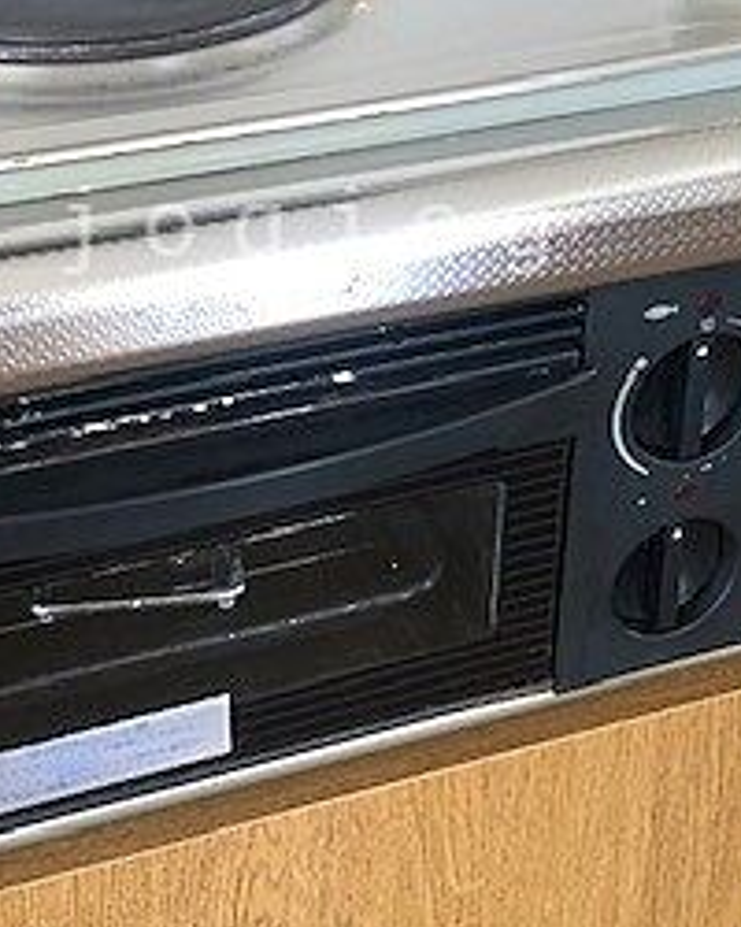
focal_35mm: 70
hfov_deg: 21.8
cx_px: 315
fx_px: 1919
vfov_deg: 26.8
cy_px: 230
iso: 40
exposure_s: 1/25
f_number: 1.8
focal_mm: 3.99
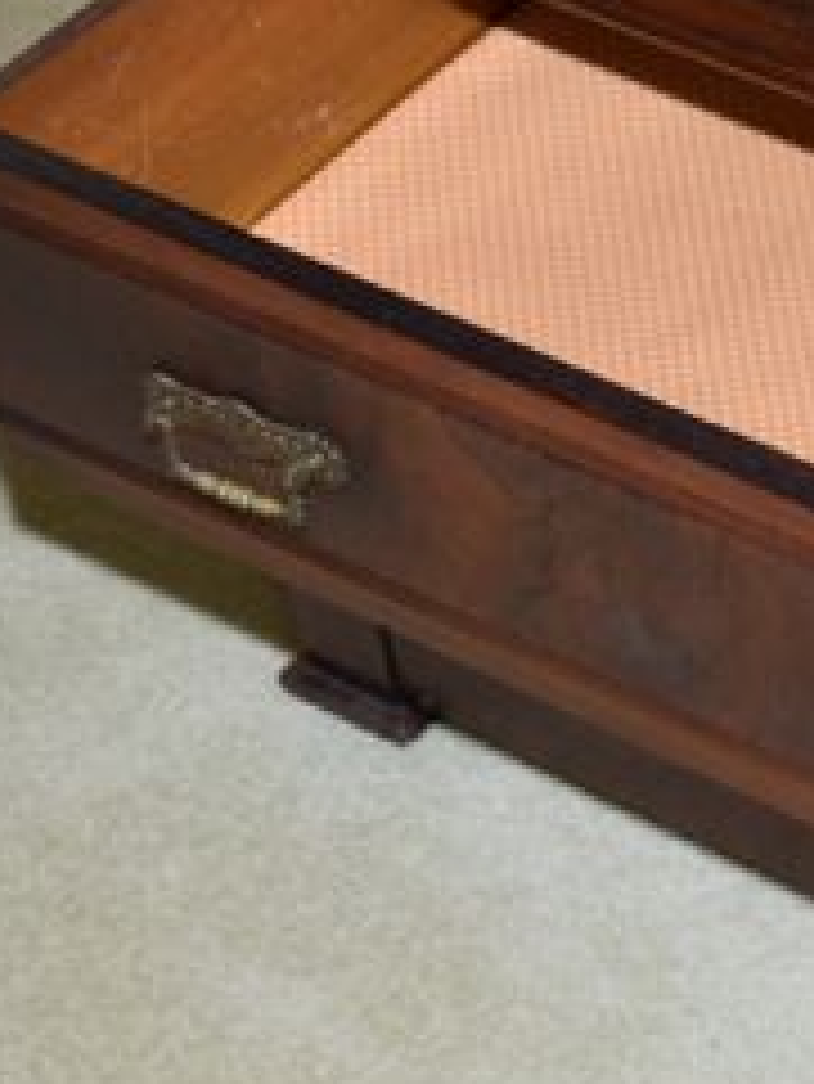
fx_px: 4072
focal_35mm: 130
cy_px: 448
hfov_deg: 11.1
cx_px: 1124
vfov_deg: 15.2
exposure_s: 1/125
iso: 800
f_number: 5.6
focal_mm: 34
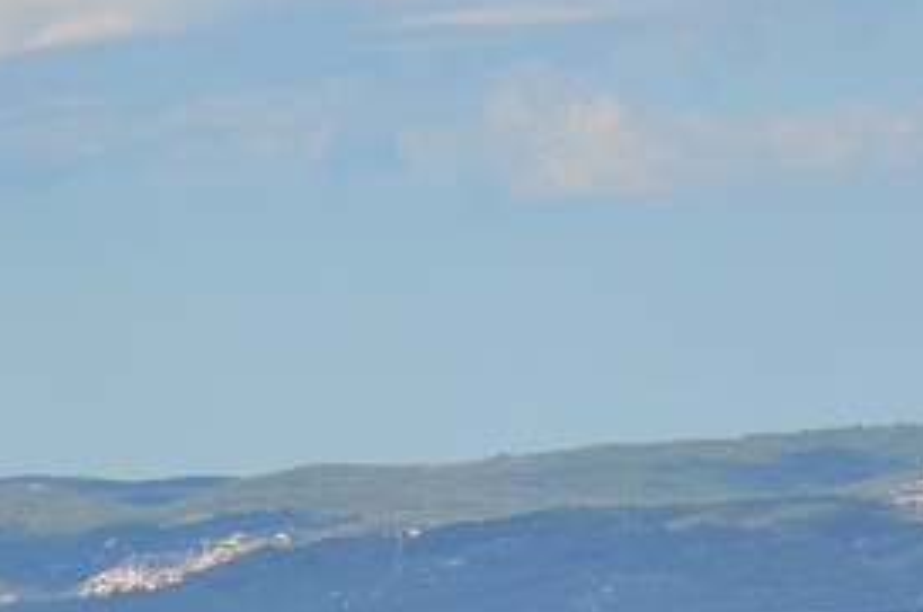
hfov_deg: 5.3
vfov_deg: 3.6
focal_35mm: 385
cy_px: 331
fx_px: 9854
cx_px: -341
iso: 1100
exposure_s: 1/8000
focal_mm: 70
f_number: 5.6
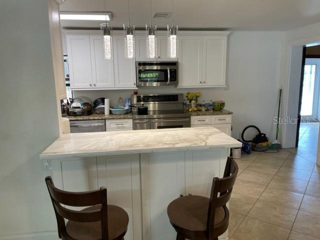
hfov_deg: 67.3
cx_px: 160
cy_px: 120
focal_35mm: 26
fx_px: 240
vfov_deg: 53.1
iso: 80
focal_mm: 4.2
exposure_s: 1/120
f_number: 1.6
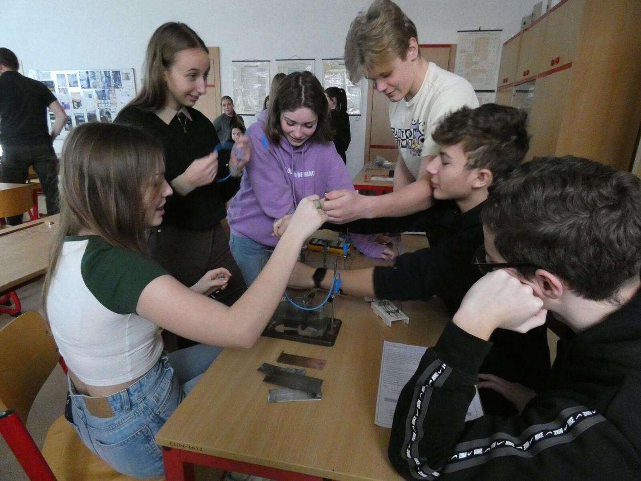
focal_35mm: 20
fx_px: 370
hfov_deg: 81.7
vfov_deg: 66.0
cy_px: 240
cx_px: 320
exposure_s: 1/40
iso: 1600
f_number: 2.8
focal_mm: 3.6
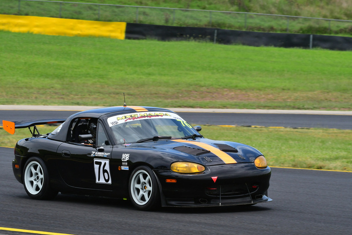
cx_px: 176
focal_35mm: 300
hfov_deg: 6.9
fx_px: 2934
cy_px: 118
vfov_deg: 4.6
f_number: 11
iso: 640
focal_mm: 200
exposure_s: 1/640
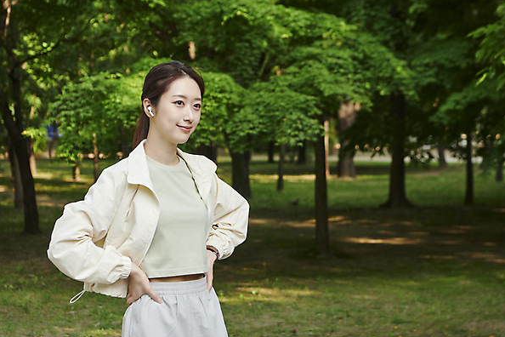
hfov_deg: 23.9
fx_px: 1192
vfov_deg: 16.1
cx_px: 255
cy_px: 168
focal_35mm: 85
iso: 400
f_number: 5
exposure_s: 1/400
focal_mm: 70
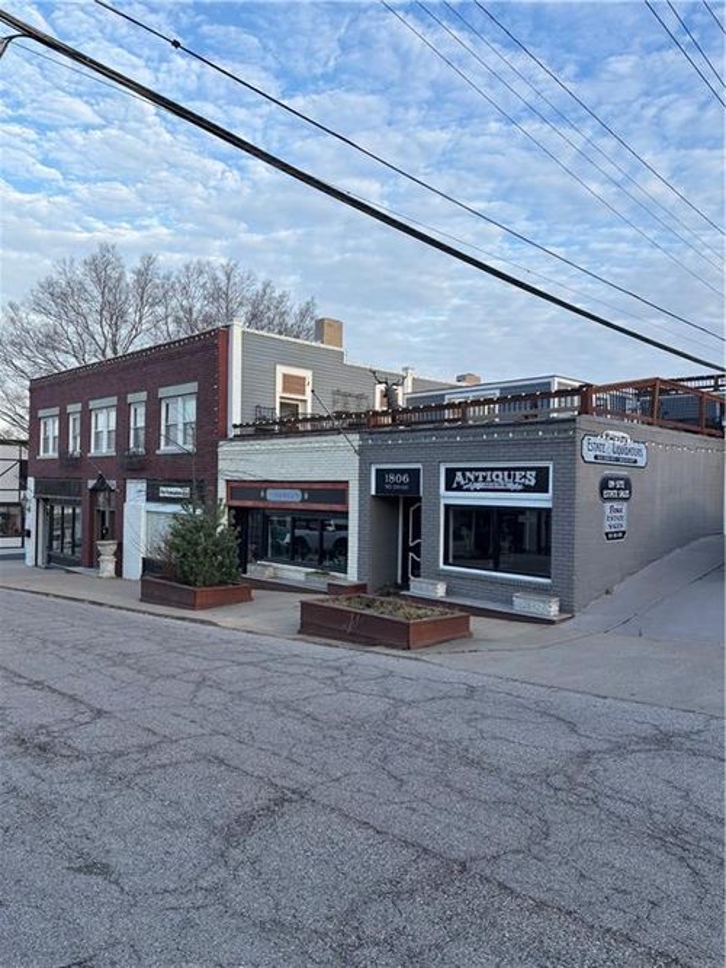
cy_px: 484
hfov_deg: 53.0
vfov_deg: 67.3
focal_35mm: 26
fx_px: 727
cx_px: 363
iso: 50
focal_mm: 5.96
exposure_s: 1/865
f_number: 1.6
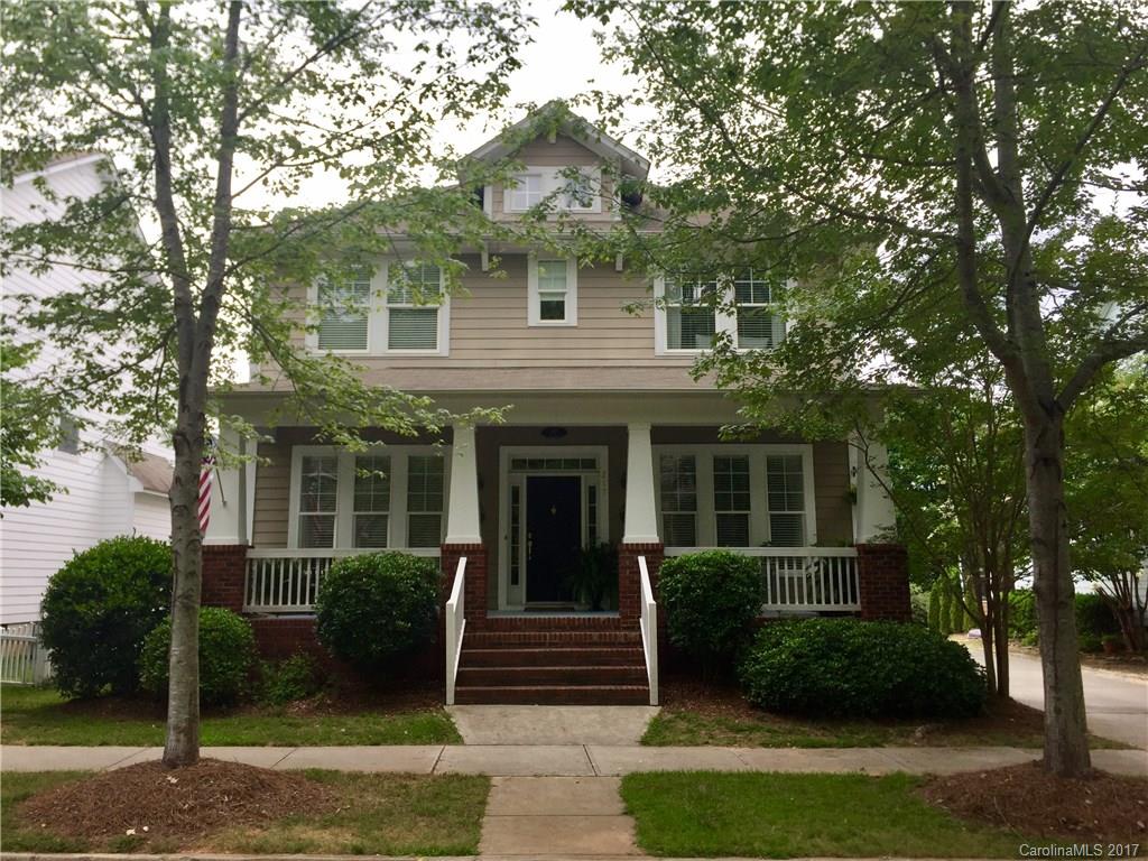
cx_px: 574
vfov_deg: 48.2
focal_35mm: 29
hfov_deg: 61.7
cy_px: 430
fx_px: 962
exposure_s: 1/565
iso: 32
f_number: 2.2
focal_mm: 4.15
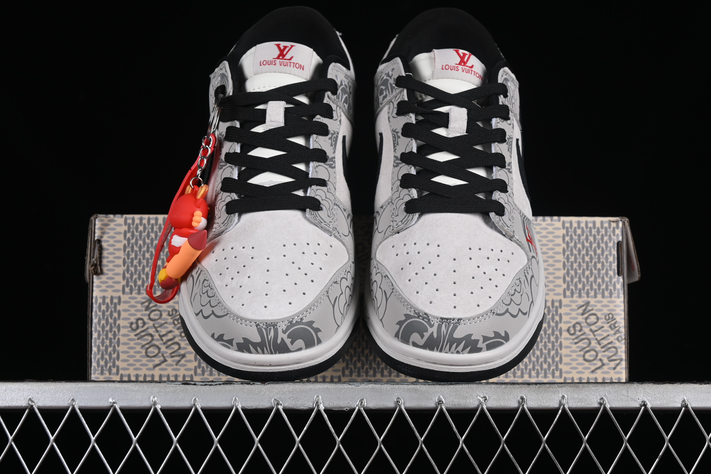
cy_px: 237
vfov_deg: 18.2
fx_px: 1481
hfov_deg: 27.0
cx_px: 356
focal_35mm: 75
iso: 160
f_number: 8
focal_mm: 50
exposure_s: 1/80
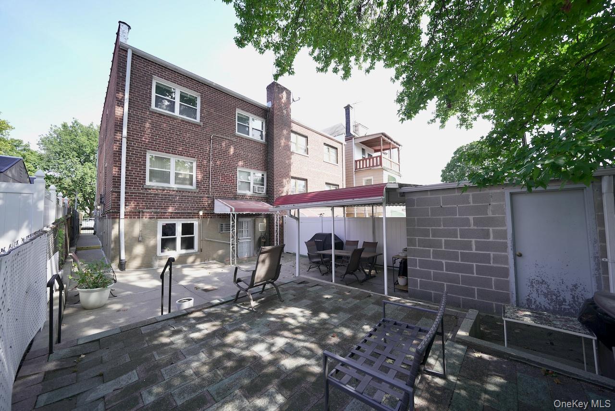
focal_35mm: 12
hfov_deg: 112.6
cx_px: 308
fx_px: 205
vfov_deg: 90.0
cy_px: 206
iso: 80
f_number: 4.5
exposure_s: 1/80
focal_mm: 12
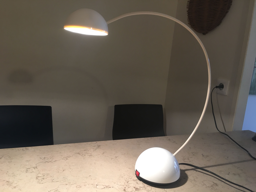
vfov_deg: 48.2
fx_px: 214
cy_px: 96
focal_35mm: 29
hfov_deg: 61.7
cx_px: 128
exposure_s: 1/17
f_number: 2.2
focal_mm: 4.15
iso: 32
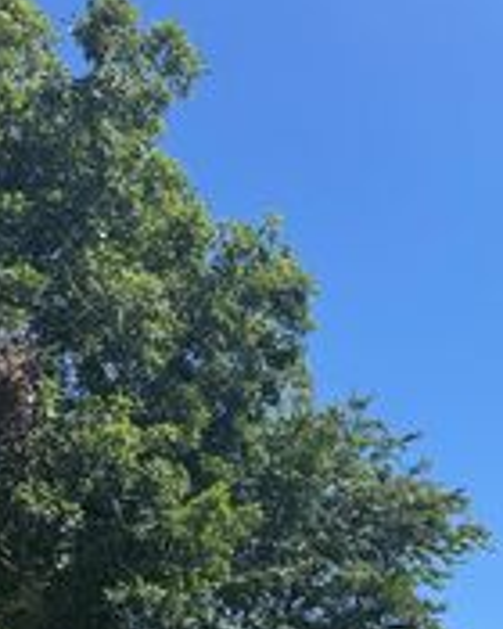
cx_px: 625
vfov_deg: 27.0
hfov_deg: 21.0
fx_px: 1247
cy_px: 602
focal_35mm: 67
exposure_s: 1/3802
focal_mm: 6.76
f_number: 1.78
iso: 80
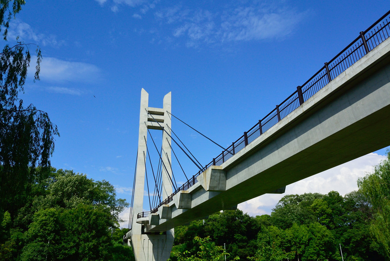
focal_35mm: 27
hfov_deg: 67.3
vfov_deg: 48.0
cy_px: 130
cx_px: 195
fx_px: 293
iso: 100
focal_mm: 10
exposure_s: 1/2000
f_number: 4.5
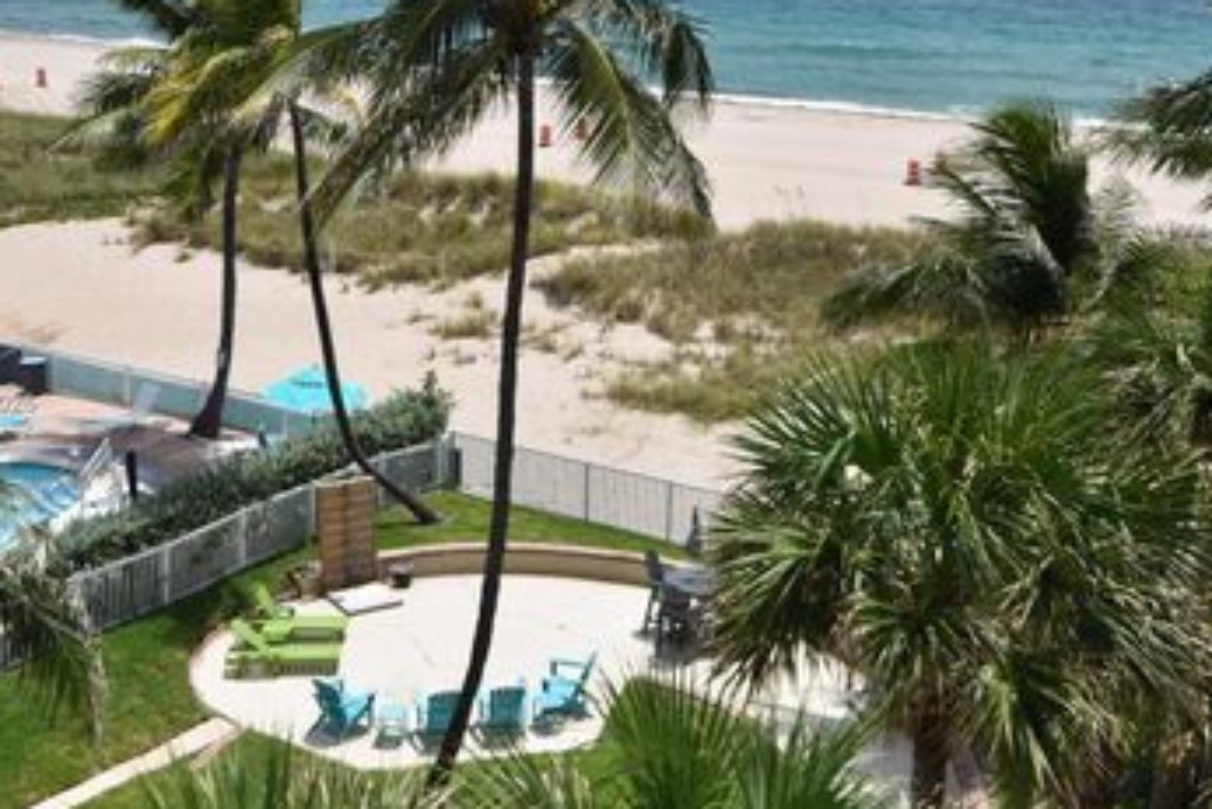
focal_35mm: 52
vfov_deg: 26.0
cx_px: 560
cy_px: 404
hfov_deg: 38.2
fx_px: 1751
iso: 100
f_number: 9
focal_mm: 24
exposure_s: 1/250
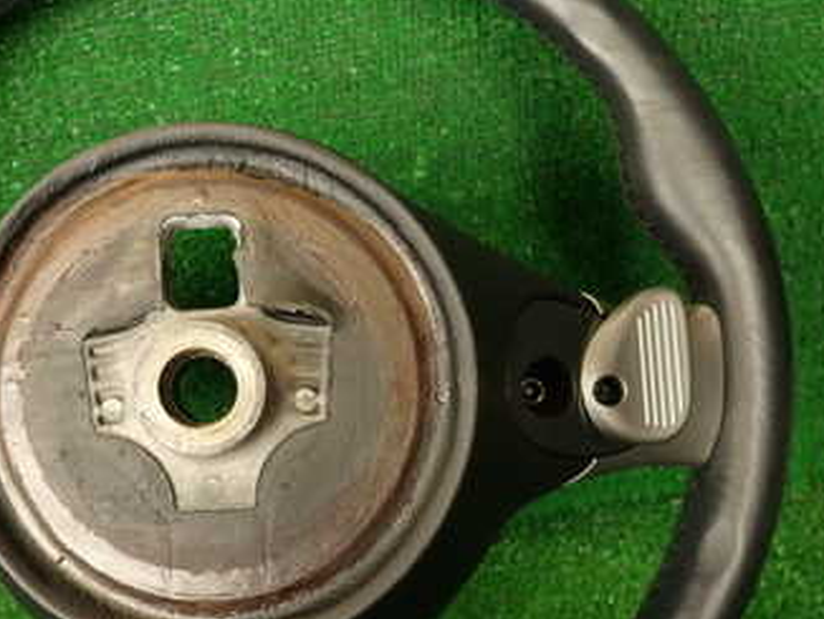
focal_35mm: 46
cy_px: 384
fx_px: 1096
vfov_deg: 31.4
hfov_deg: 40.5
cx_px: 245
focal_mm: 4.5
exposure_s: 1/60
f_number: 2
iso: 200
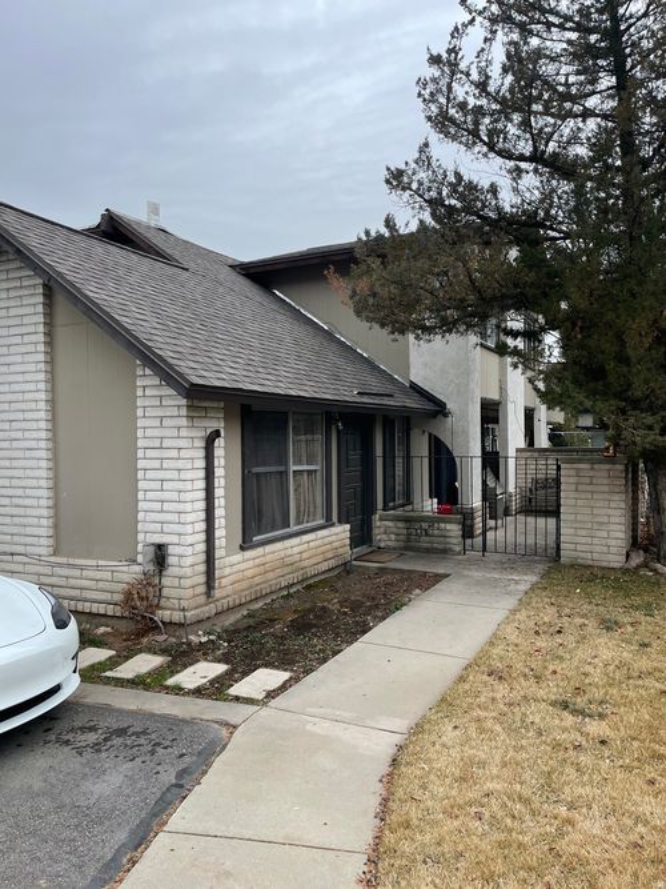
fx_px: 667
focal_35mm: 26
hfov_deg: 53.0
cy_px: 444
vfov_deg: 67.3
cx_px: 333
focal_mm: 4.2
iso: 32
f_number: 1.6
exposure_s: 1/769
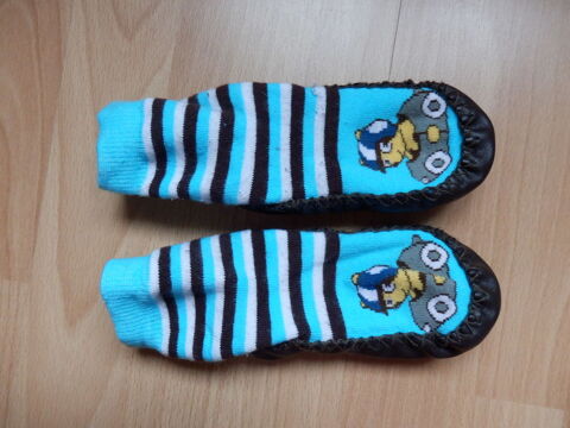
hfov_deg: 69.4
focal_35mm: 25
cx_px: 285
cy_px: 214
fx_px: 412
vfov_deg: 54.9
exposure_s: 1/30
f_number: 3
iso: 250
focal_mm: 4.5
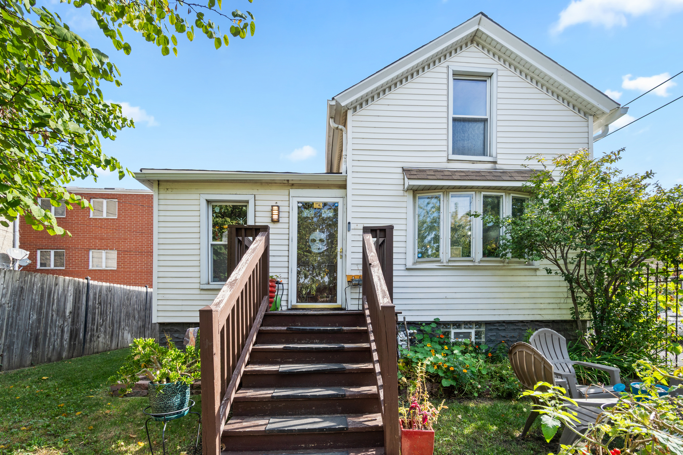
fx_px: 285
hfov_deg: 100.4
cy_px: 228
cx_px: 342
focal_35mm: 15
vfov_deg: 77.3
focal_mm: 10
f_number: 8
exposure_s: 1/100
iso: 100
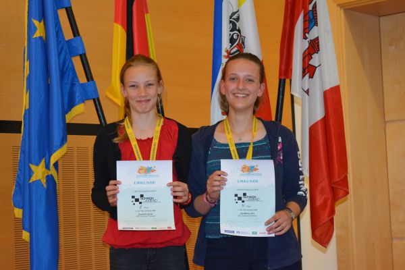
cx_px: 202
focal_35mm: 82
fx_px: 928
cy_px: 135
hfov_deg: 24.6
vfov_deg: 16.6
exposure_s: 1/60
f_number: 5.6
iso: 1000
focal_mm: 55
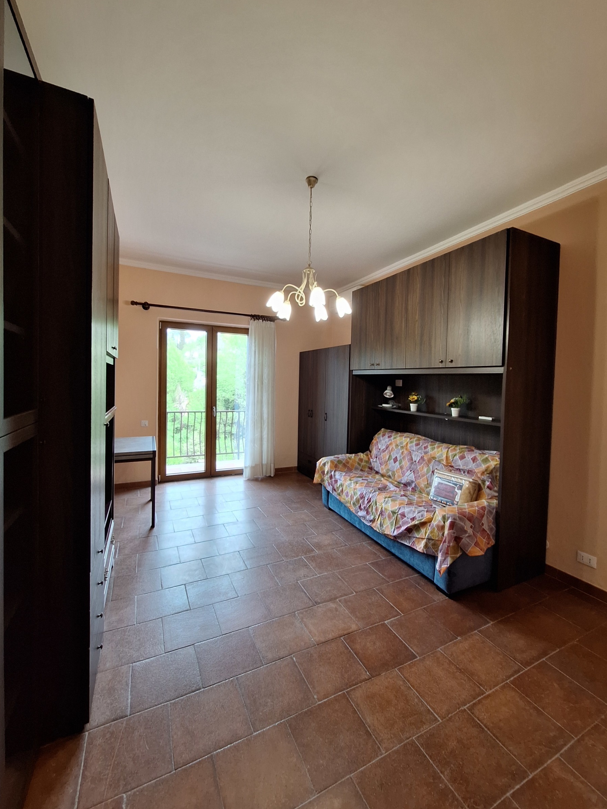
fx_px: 327
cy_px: 391
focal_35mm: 14
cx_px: 318
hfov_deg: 85.6
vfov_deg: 102.0
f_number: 2.2
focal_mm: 1.74
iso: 64
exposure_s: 1/40
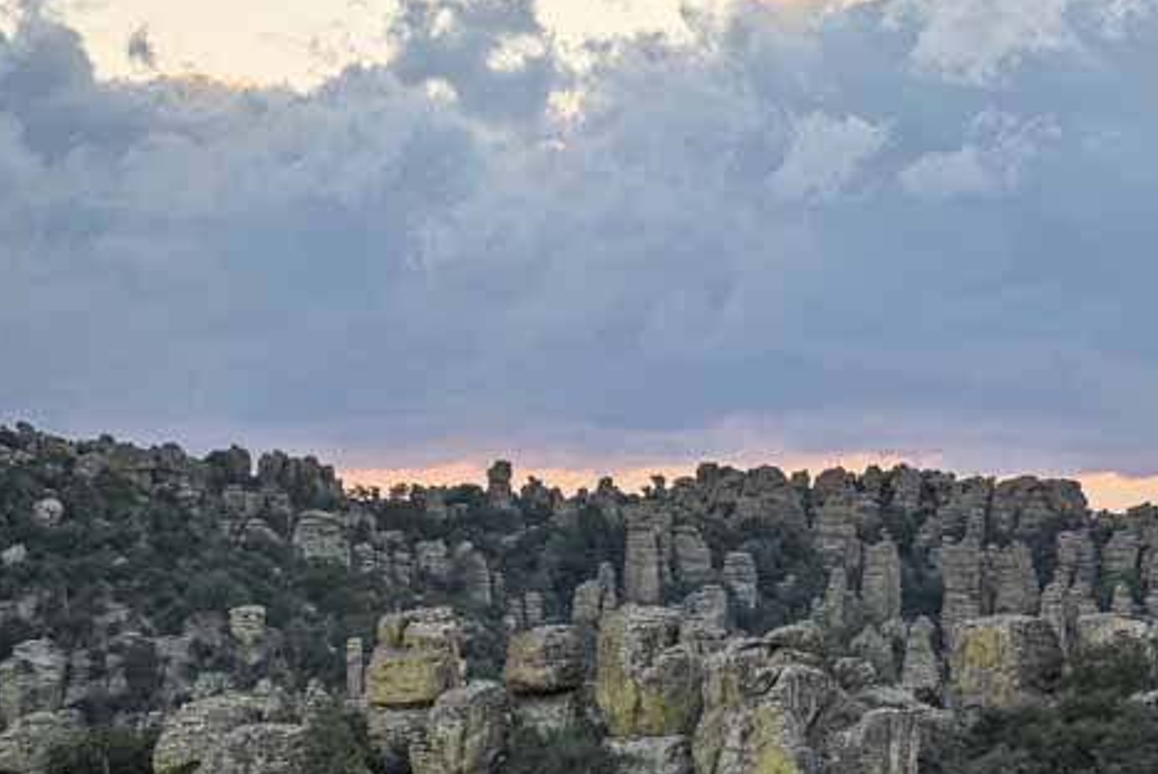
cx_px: 903
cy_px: 536
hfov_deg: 10.4
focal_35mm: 197
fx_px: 6341
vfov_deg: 7.0
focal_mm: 115
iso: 100
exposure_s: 1/160
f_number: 4
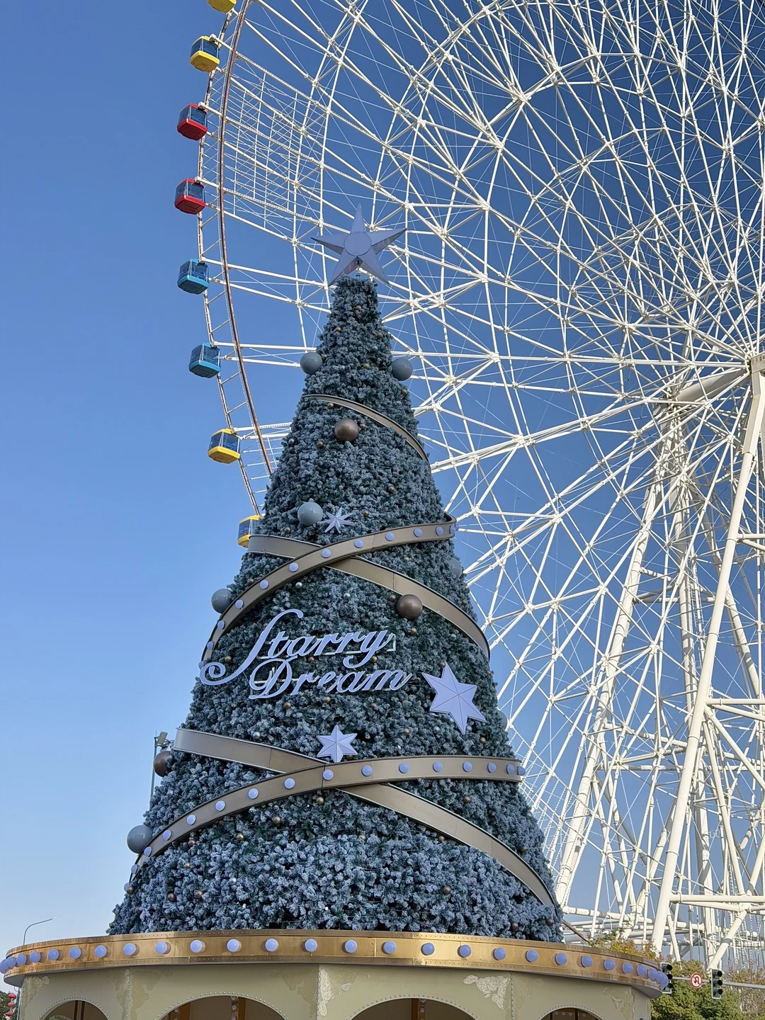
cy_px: 510
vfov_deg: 39.7
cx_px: 382
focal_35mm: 48
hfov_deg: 30.3
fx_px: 1414
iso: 100
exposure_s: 1/2494
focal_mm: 6.76
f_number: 1.78
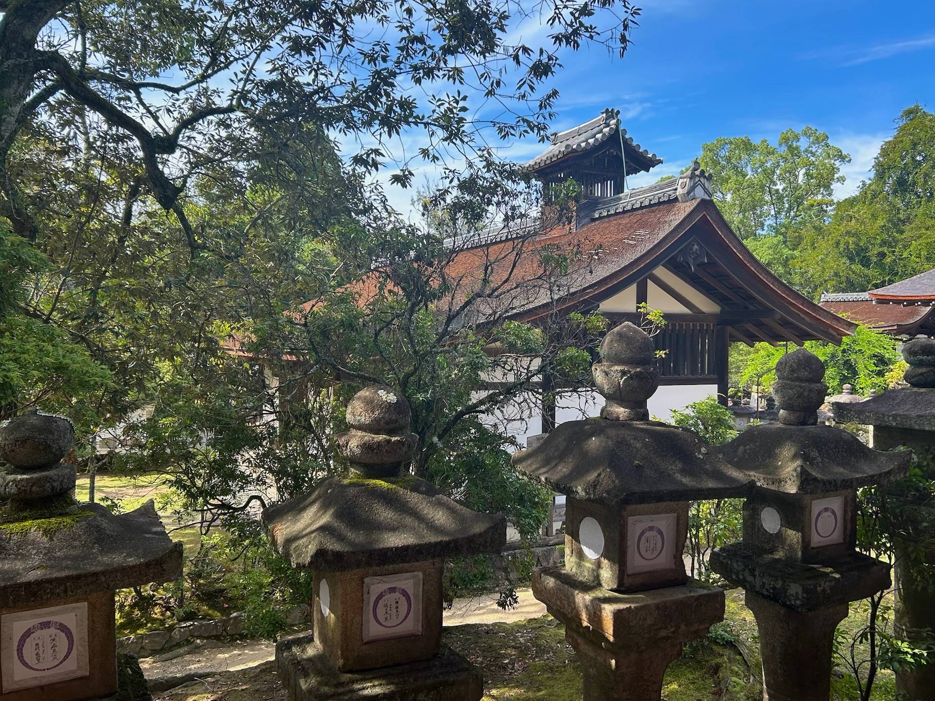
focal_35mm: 29
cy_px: 348
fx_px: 783
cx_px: 474
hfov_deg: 61.7
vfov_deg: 48.2
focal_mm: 5.7
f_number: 1.5
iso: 50
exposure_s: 1/846
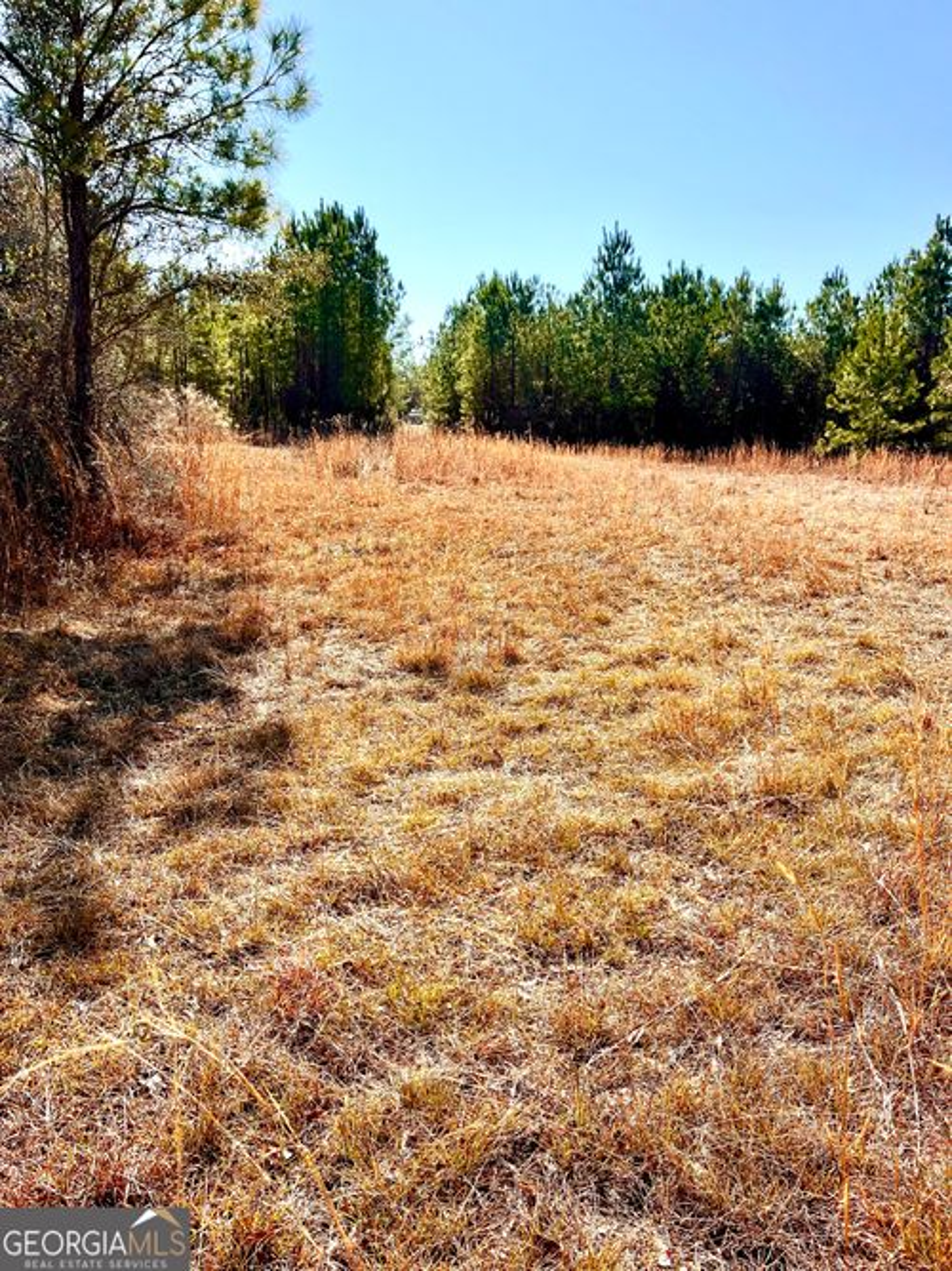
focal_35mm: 26
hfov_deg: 53.0
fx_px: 954
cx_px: 476
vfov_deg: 67.3
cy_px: 636
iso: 50
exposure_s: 1/2268
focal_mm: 5.1
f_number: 1.6
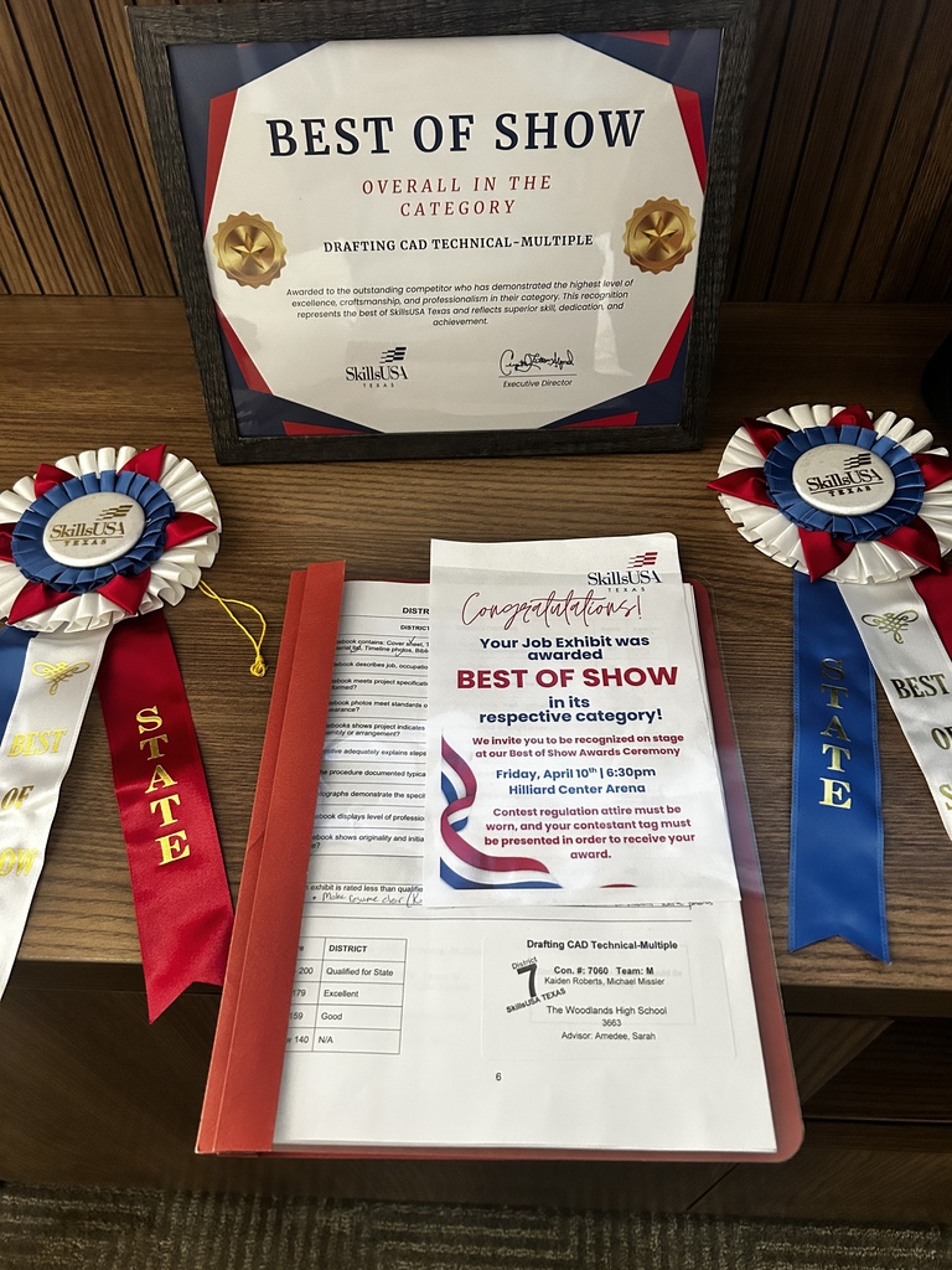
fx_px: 953
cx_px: 476
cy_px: 635
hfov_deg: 53.1
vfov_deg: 67.3
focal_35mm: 26
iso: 500
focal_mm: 5.7
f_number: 1.5
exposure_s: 1/60
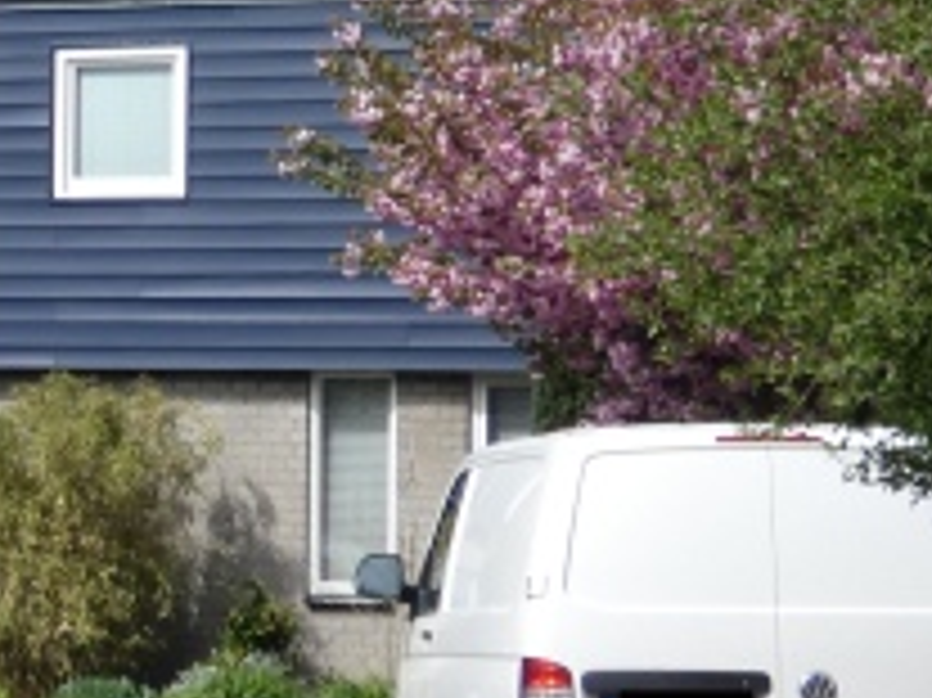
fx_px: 6027
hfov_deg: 8.6
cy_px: 306
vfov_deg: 6.6
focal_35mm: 224
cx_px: -617
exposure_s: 1/400
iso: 80
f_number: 4.1
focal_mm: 10.4
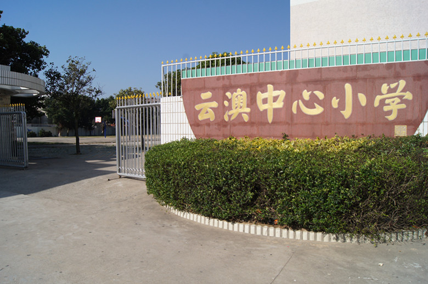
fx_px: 320
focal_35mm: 27
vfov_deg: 47.8
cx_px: 214
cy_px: 142
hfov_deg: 67.5
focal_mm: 18
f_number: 10
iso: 200
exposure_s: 1/500
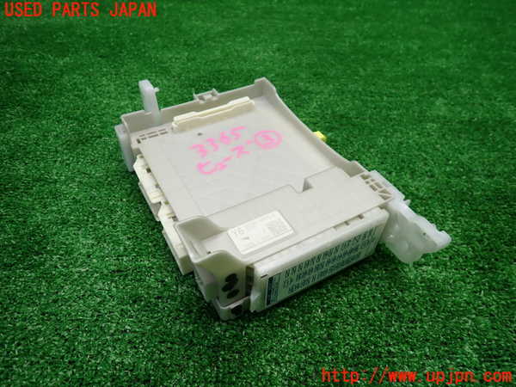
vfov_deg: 54.9
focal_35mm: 25
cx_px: 258
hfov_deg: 69.4
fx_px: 373
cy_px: 194
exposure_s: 1/60
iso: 125
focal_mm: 4.5
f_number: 2
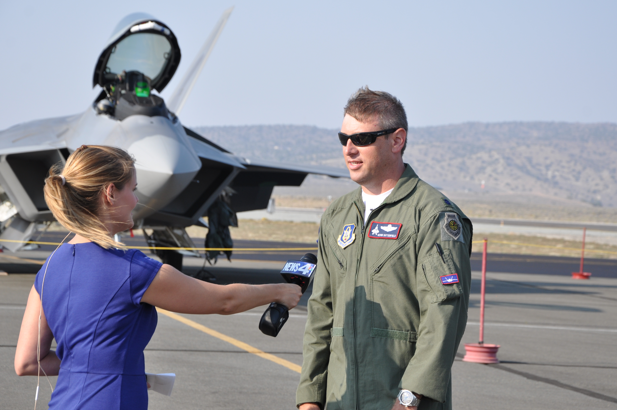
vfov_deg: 9.9
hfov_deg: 14.8
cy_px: 205
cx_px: 320
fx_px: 2372
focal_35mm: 139
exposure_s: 1/320
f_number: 9
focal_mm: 85
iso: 200
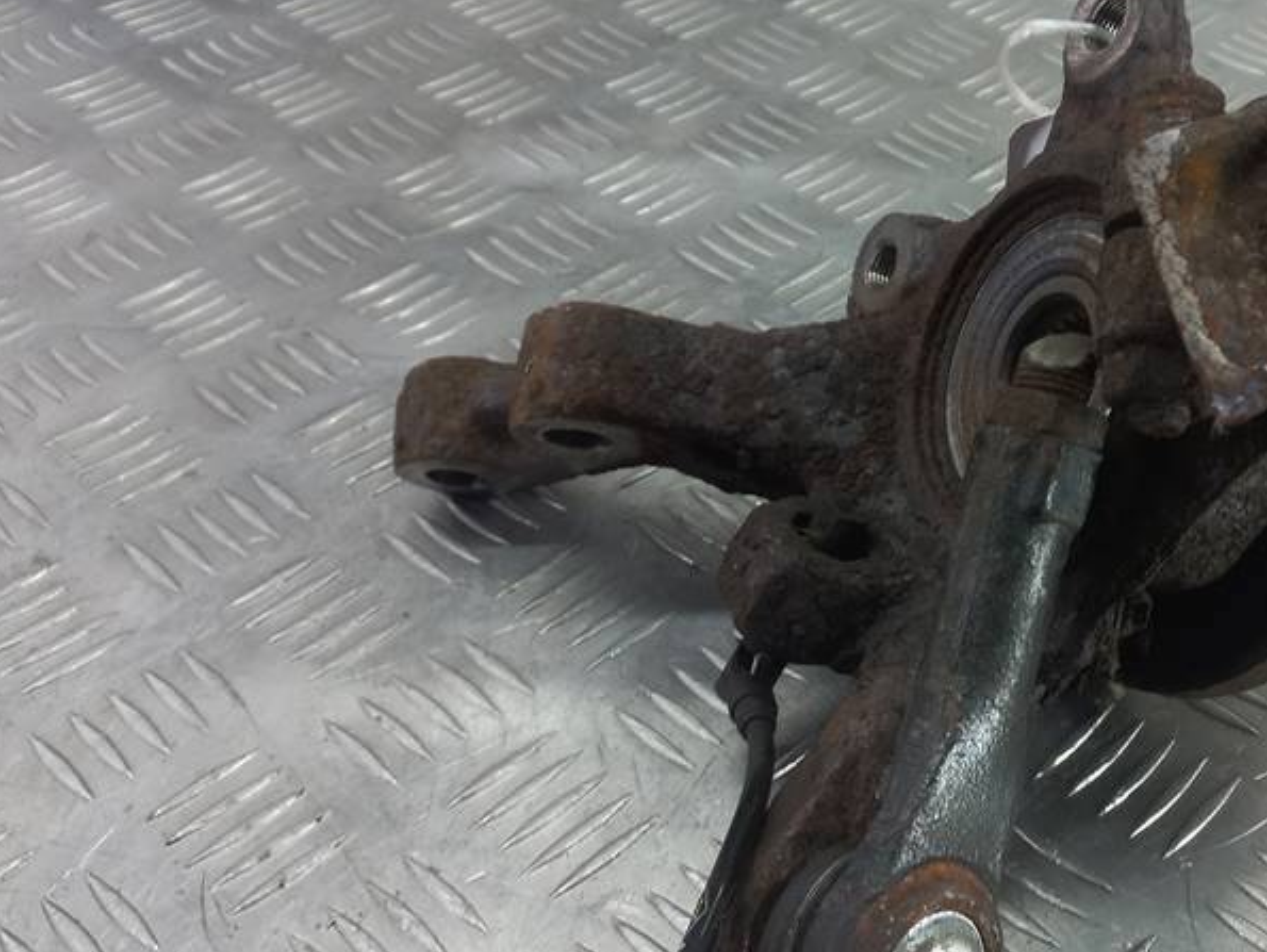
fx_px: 1575
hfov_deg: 41.9
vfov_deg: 33.6
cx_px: 1009
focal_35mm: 43
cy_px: 492
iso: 80
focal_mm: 4.6
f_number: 1.8
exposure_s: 1/50
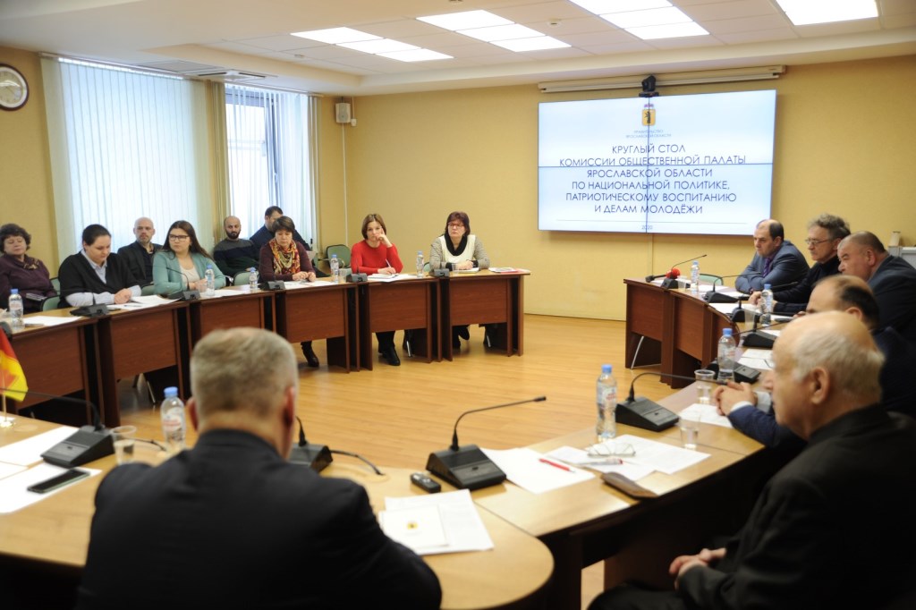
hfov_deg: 58.7
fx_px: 814
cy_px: 305
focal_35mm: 32
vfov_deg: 41.1
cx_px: 458
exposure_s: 1/160
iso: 800
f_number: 3
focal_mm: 32
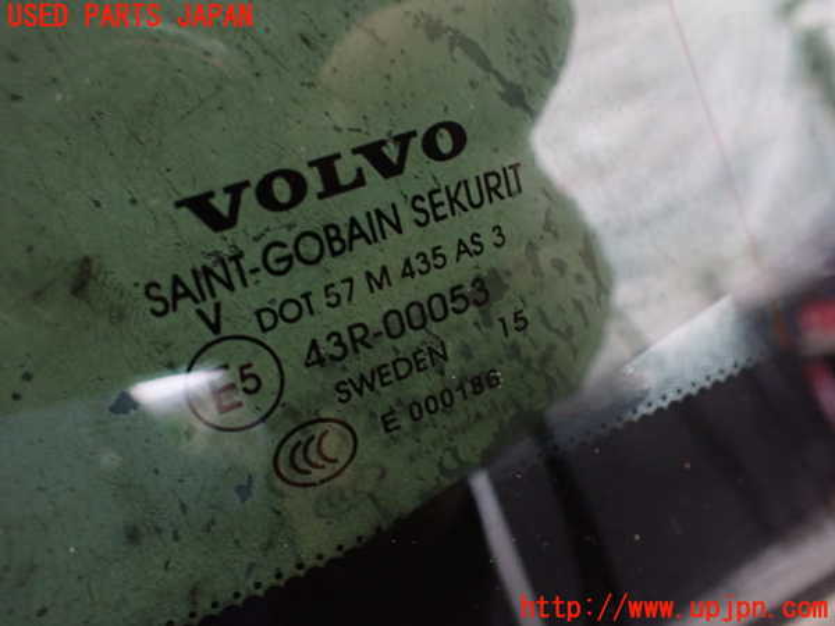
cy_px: 313
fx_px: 724
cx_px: 418
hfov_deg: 60.0
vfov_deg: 46.8
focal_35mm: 30
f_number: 2.3
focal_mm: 5.4
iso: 800
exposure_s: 1/40
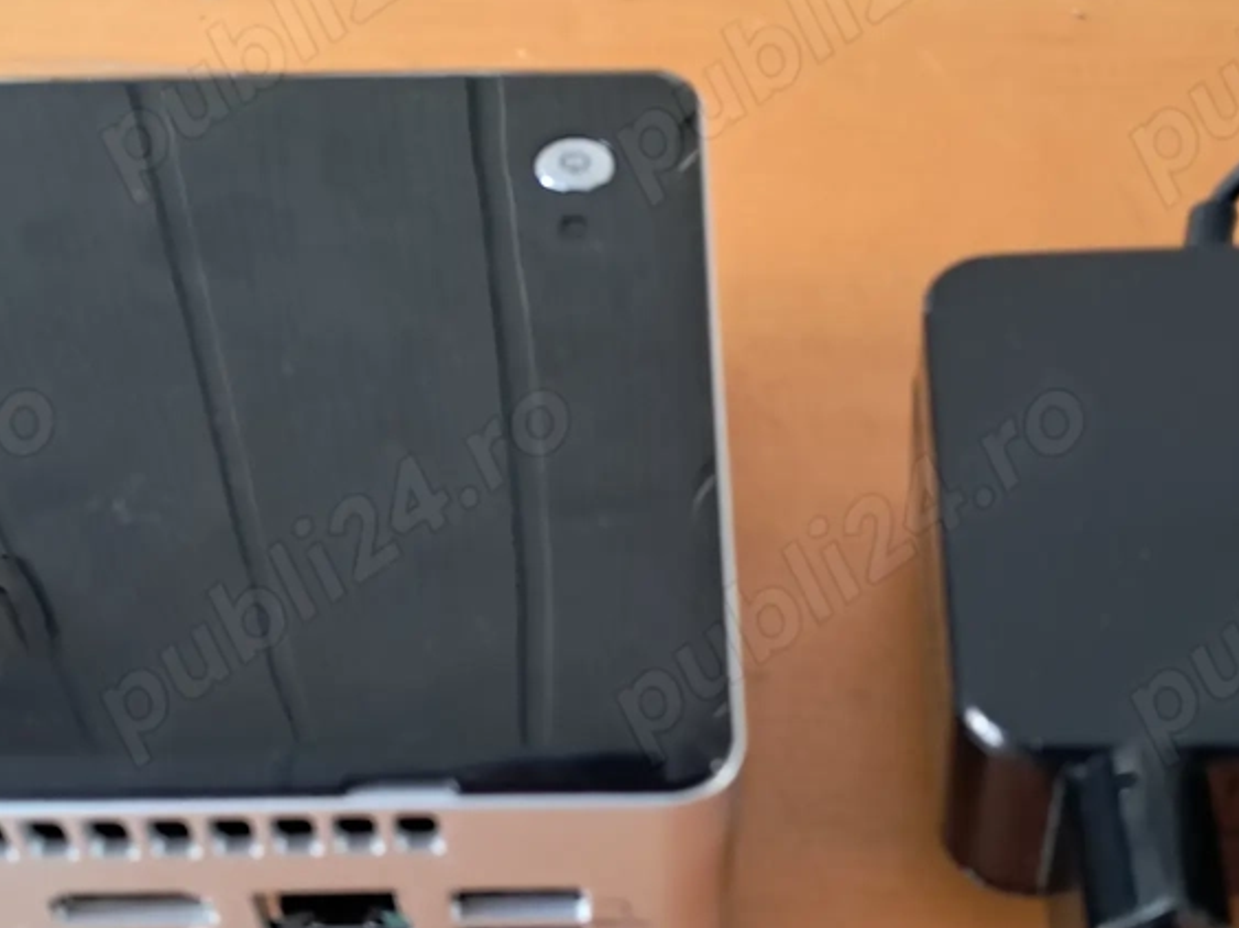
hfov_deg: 39.7
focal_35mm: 48
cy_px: 603
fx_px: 1718
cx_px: 590
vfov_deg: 30.1
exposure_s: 1/33
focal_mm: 4
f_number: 1.8
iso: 500
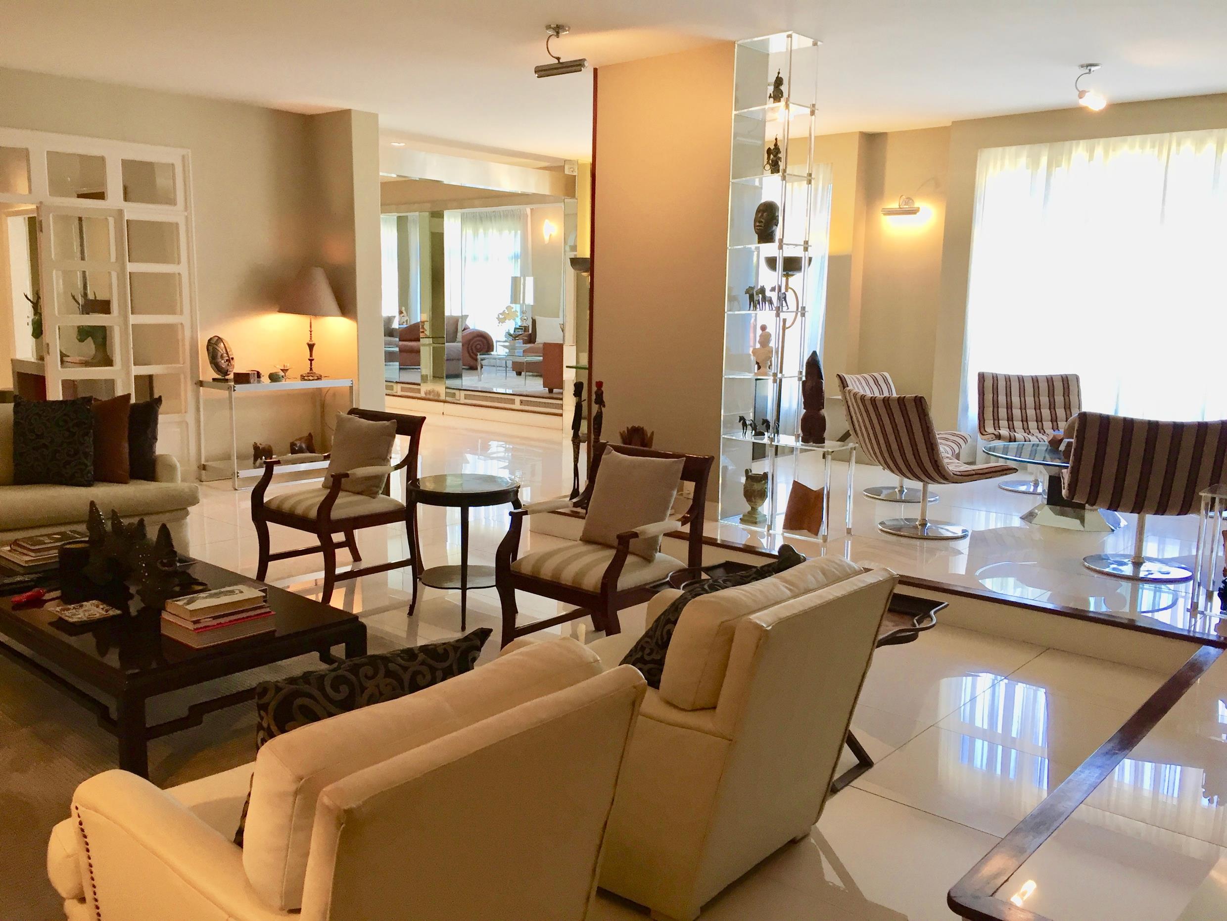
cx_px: 614
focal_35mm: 29
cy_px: 460
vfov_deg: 48.2
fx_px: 1028
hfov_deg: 61.7
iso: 64
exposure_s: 1/30
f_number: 2.2
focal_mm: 4.15
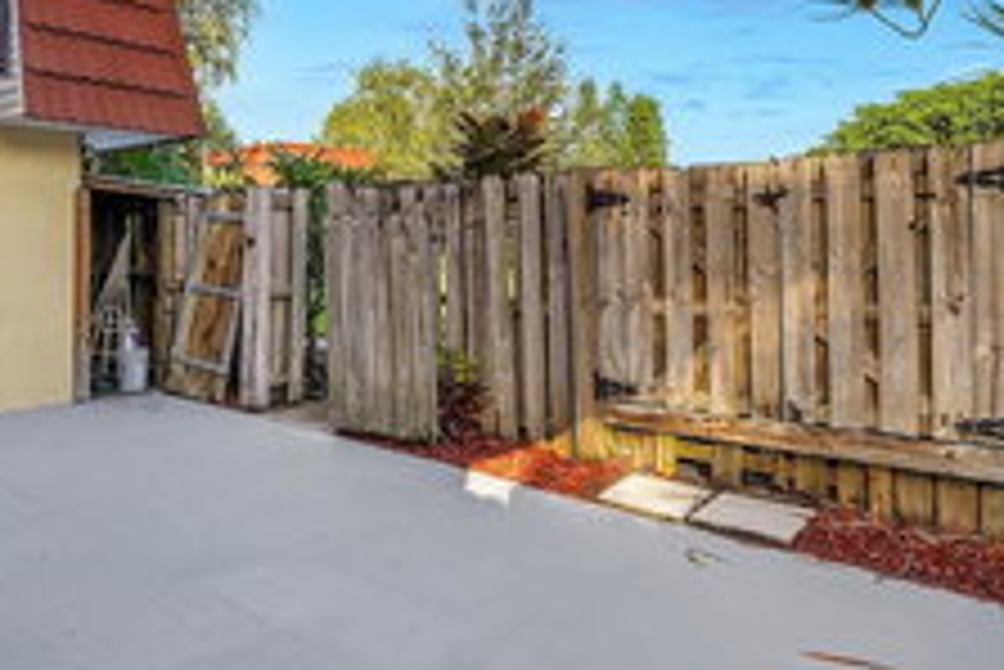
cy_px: 238
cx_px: 257
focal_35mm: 28
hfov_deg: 61.9
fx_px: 781
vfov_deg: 45.9
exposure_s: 1/100
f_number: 10
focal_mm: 13
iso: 400
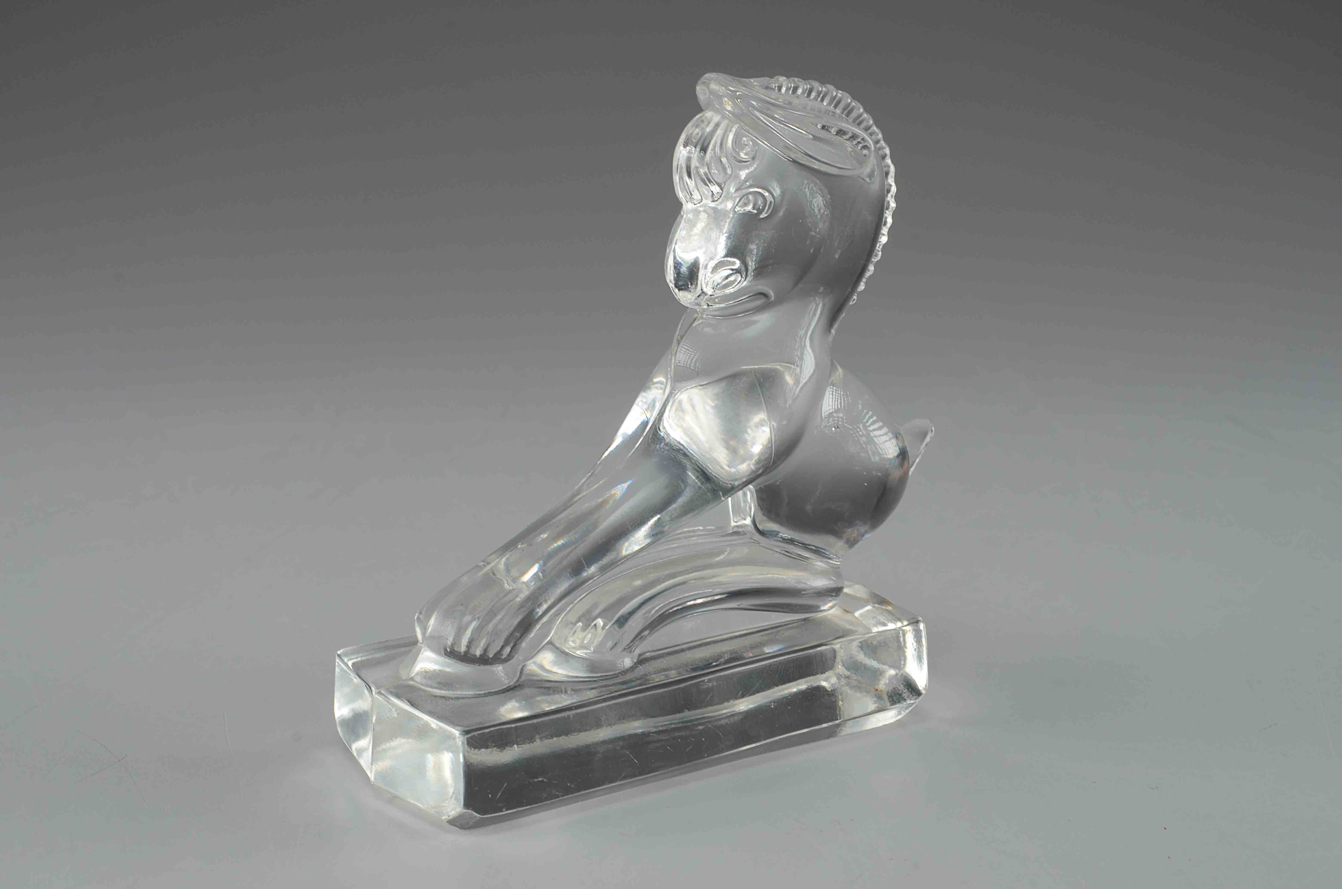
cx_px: 671
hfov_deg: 28.1
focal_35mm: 72
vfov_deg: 18.8
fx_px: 2678
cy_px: 444
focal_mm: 48
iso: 100
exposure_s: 1/80
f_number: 16
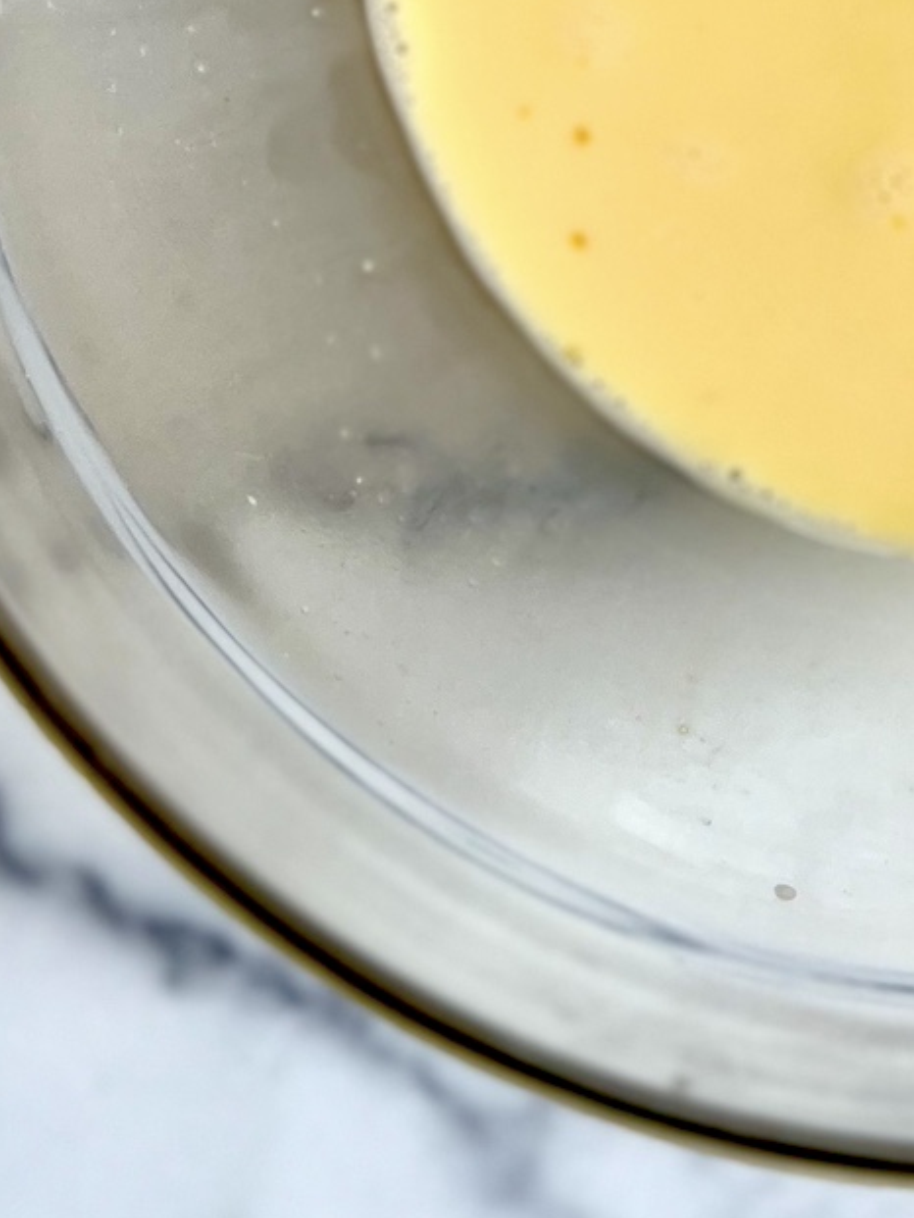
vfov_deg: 26.7
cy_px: -120
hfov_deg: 20.7
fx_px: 2358
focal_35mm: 67
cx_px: 1059
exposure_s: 1/210
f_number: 1.5
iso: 40
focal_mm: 5.7
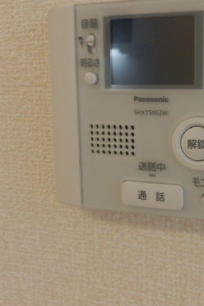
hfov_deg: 30.0
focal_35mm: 43
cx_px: 180
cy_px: 128
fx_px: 365
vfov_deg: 45.3
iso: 160
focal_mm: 4.2
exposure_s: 1/30
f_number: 3
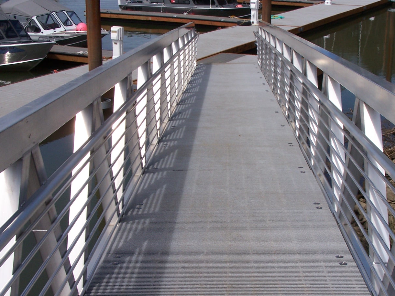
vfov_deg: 24.0
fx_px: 696
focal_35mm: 61
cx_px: 232
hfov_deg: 31.6
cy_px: 166
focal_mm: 8
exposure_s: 1/640
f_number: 5.6
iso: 80
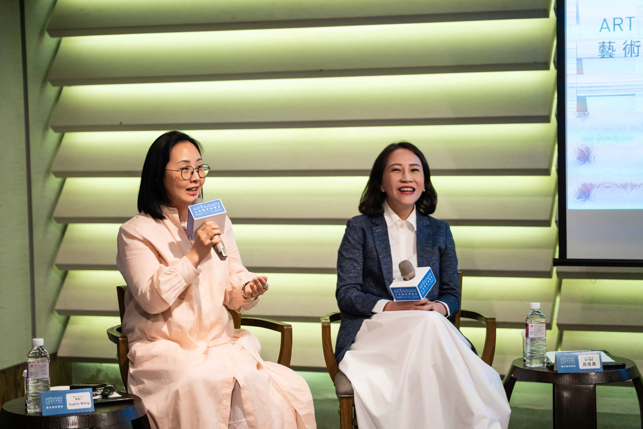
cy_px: 214
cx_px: 322
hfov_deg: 23.4
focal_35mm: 87
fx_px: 1556
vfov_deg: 15.7
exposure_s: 1/125
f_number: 2.8
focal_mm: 87.1
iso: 800
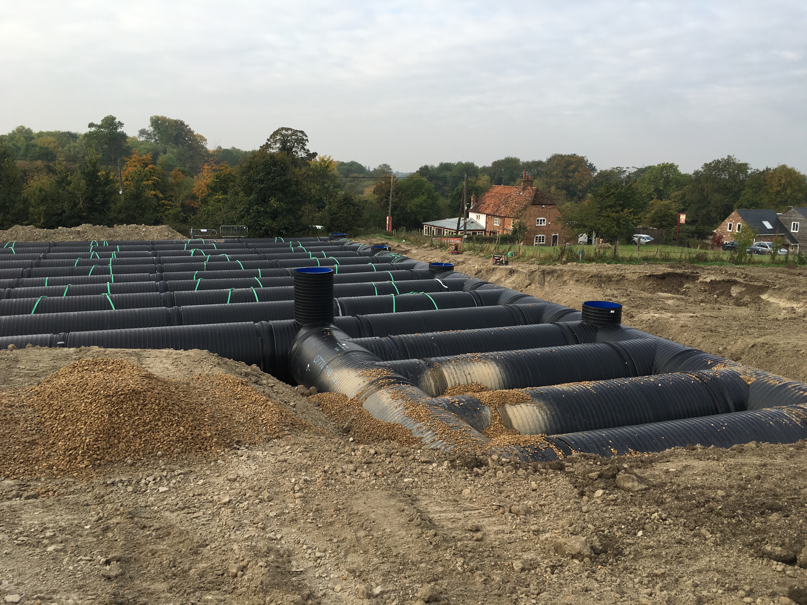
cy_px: 302
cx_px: 404
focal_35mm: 29
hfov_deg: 61.7
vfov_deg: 48.2
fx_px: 676
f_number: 2.2
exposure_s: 1/674
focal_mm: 4.15
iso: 25
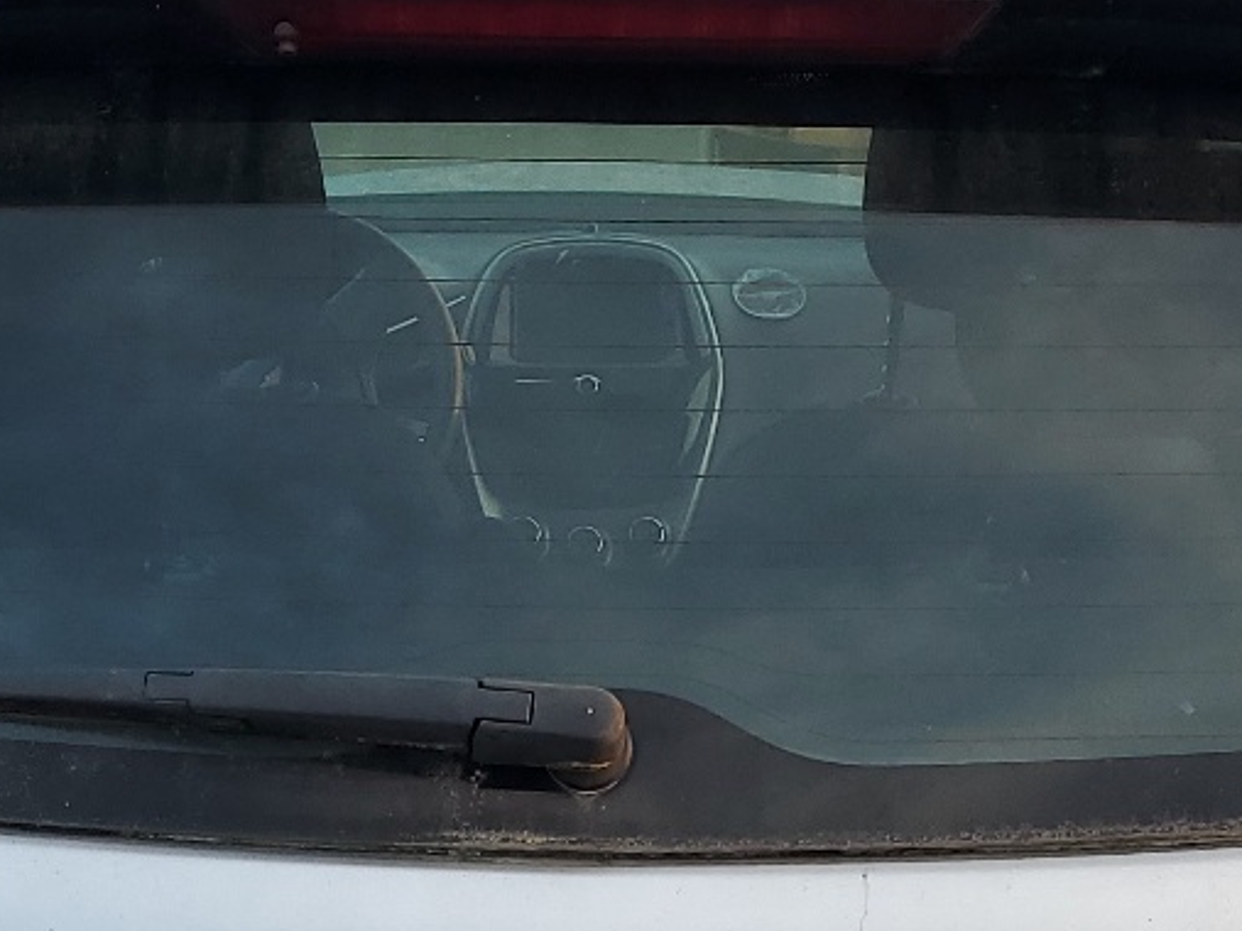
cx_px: 554
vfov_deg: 17.2
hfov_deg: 23.8
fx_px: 2941
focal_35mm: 82
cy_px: 1115
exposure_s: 1/156
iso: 50
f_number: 1.5
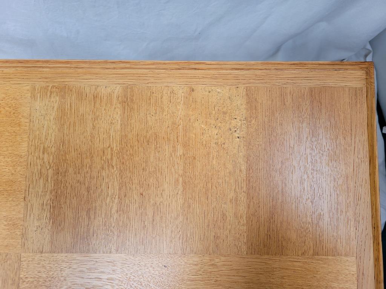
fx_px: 290
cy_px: 144
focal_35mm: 26
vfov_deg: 53.1
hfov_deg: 67.3
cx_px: 193
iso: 200
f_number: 1.8
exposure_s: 1/50
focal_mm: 5.4
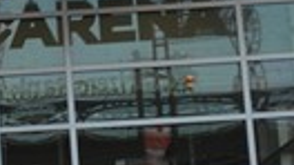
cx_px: -87
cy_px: 57
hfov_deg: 13.2
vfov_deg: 7.7
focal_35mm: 157
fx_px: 1223
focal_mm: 24
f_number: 5.6
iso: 220
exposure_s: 1/125
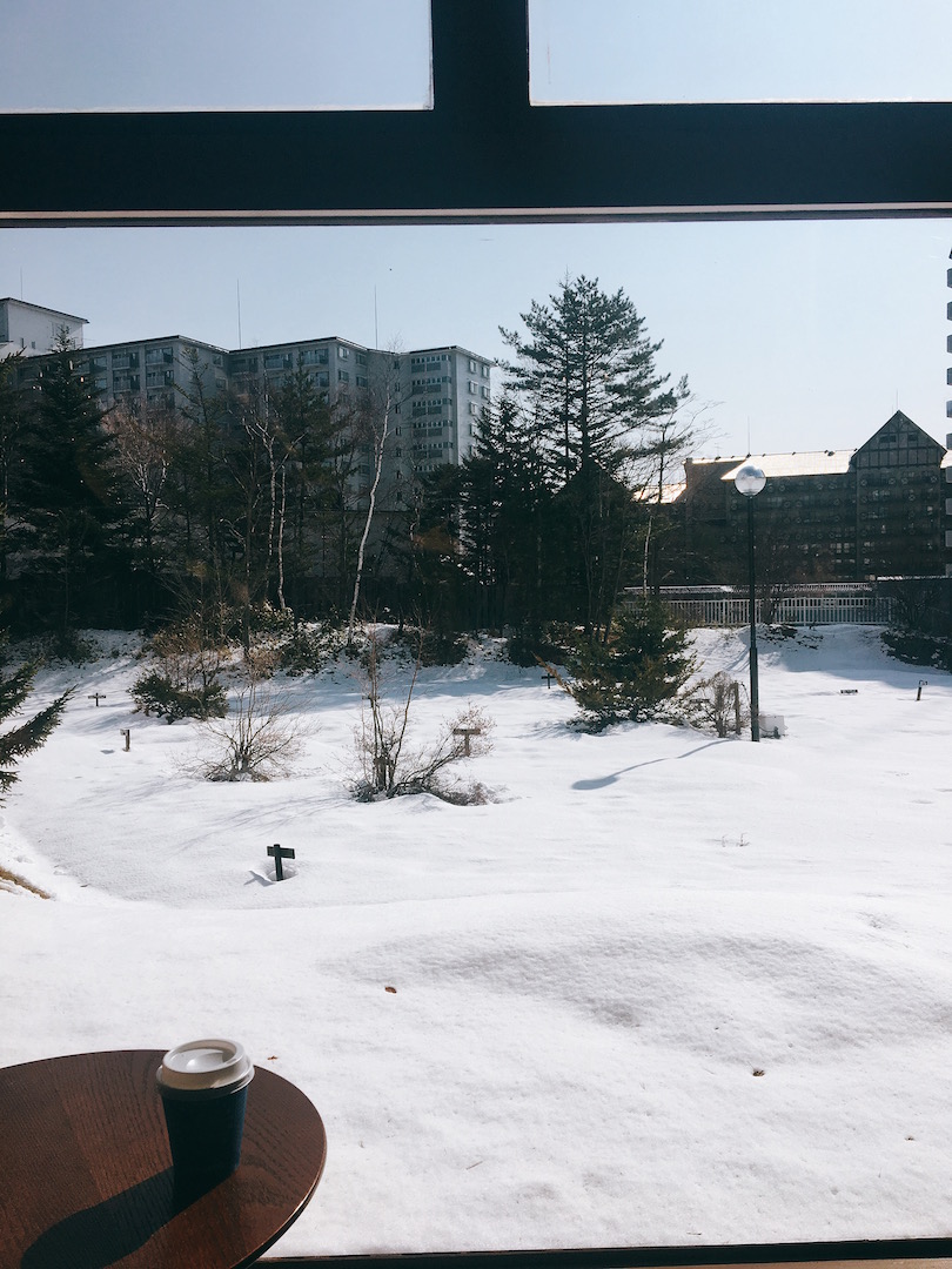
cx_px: 476
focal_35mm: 29
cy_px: 634
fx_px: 1063
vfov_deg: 61.7
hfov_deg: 48.2
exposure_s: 1/4525
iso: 25
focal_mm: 4.15
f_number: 2.2
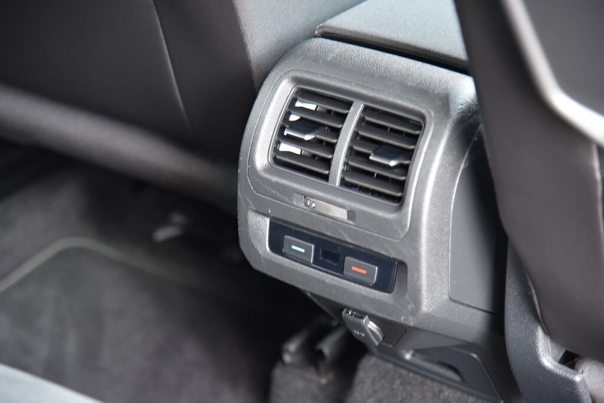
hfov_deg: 17.1
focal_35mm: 120
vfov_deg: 11.4
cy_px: 202
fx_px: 2014
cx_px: 302
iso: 500
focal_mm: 120
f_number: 4
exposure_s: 1/15
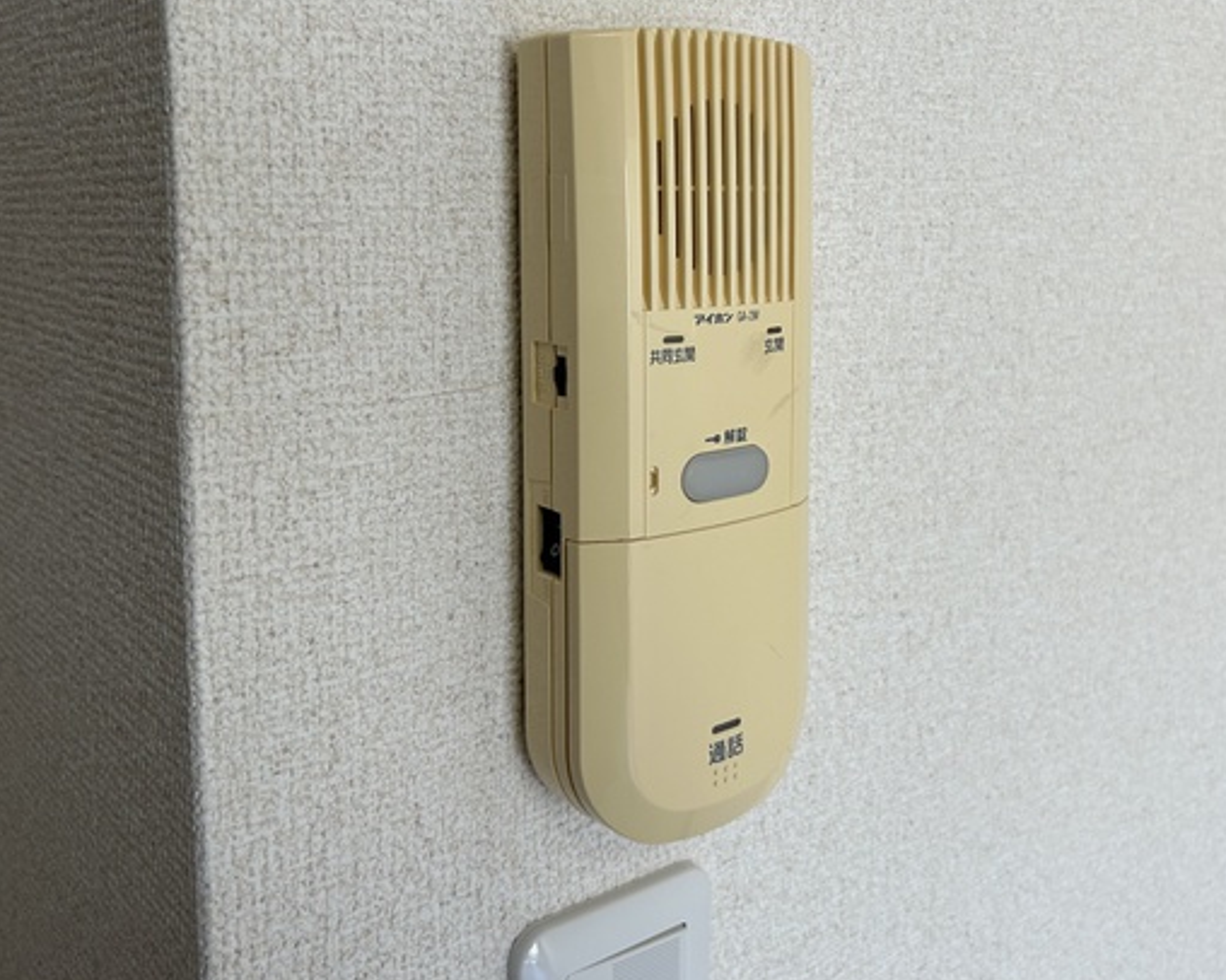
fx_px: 1269
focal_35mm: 35
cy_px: 368
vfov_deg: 41.9
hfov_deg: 51.5
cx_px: 649
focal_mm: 5.7
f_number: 1.5
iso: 40
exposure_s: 1/111
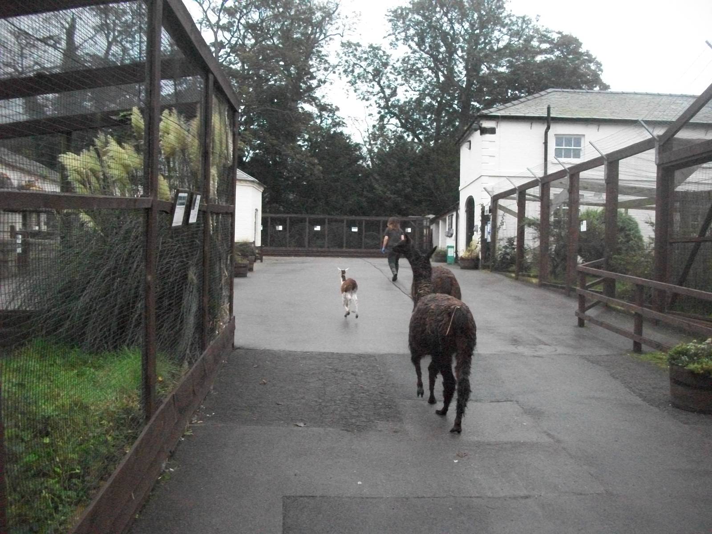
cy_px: 267
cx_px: 356
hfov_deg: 56.8
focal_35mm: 32
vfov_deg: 44.2
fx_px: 658
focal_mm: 5.7
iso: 800
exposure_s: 1/400
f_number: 2.9
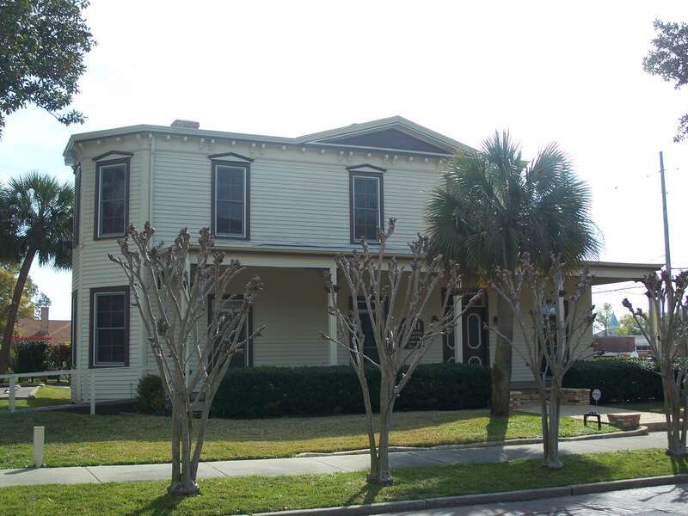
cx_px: 344
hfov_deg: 43.9
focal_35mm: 43
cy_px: 258
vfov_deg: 33.6
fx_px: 855
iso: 64
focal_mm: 9.1
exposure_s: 1/500
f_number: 3.2
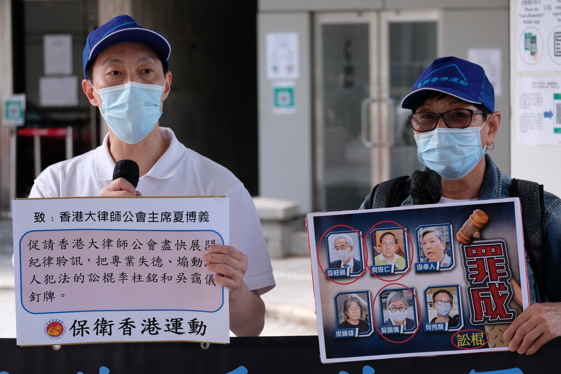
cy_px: 187
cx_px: 280
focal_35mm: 127
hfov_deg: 16.1
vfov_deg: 10.8
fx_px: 1979
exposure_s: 1/250
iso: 800
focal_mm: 84.8
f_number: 5.6
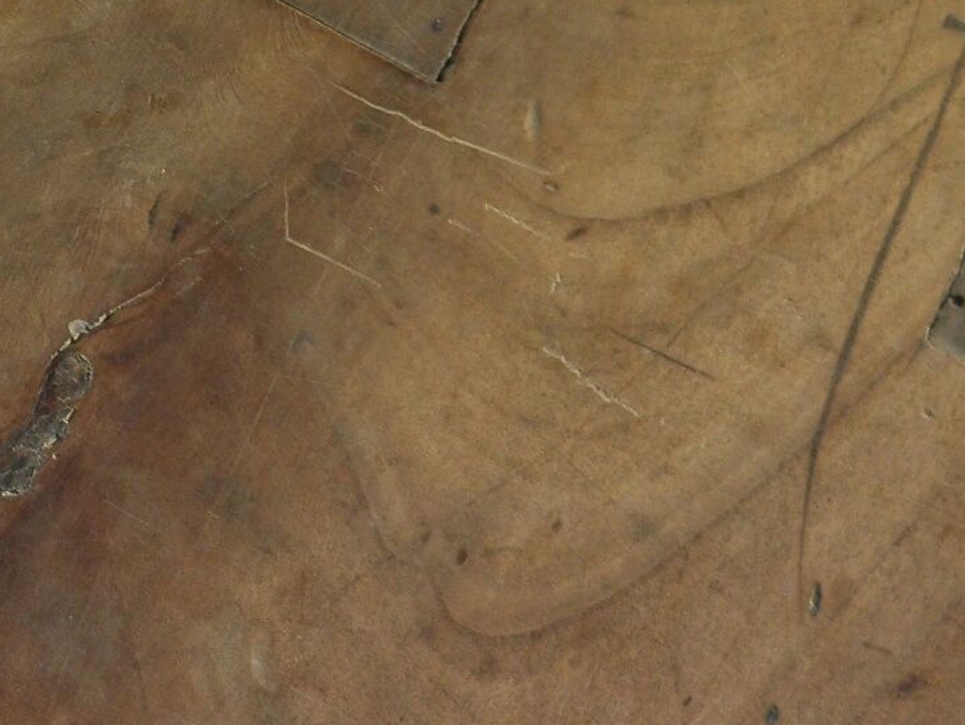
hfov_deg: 15.4
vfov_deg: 12.1
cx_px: -354
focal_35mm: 121
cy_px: -38
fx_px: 3375
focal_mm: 6.2
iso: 100
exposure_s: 1/640
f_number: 3.7
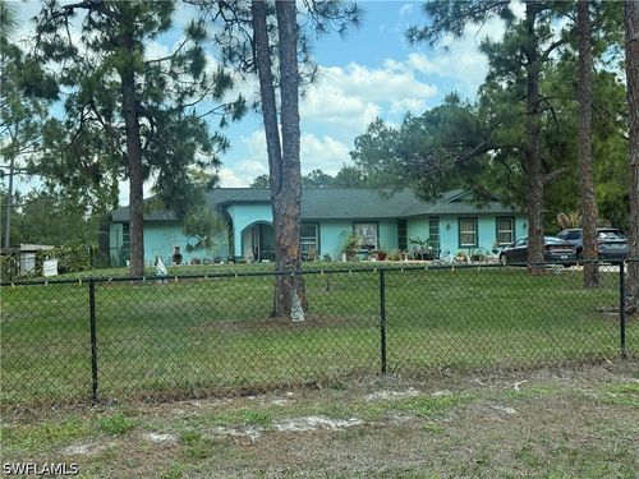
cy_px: 240
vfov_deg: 30.3
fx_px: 886
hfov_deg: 39.7
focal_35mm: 48
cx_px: 320
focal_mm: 6.76
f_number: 1.78
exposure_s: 1/2088
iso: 80
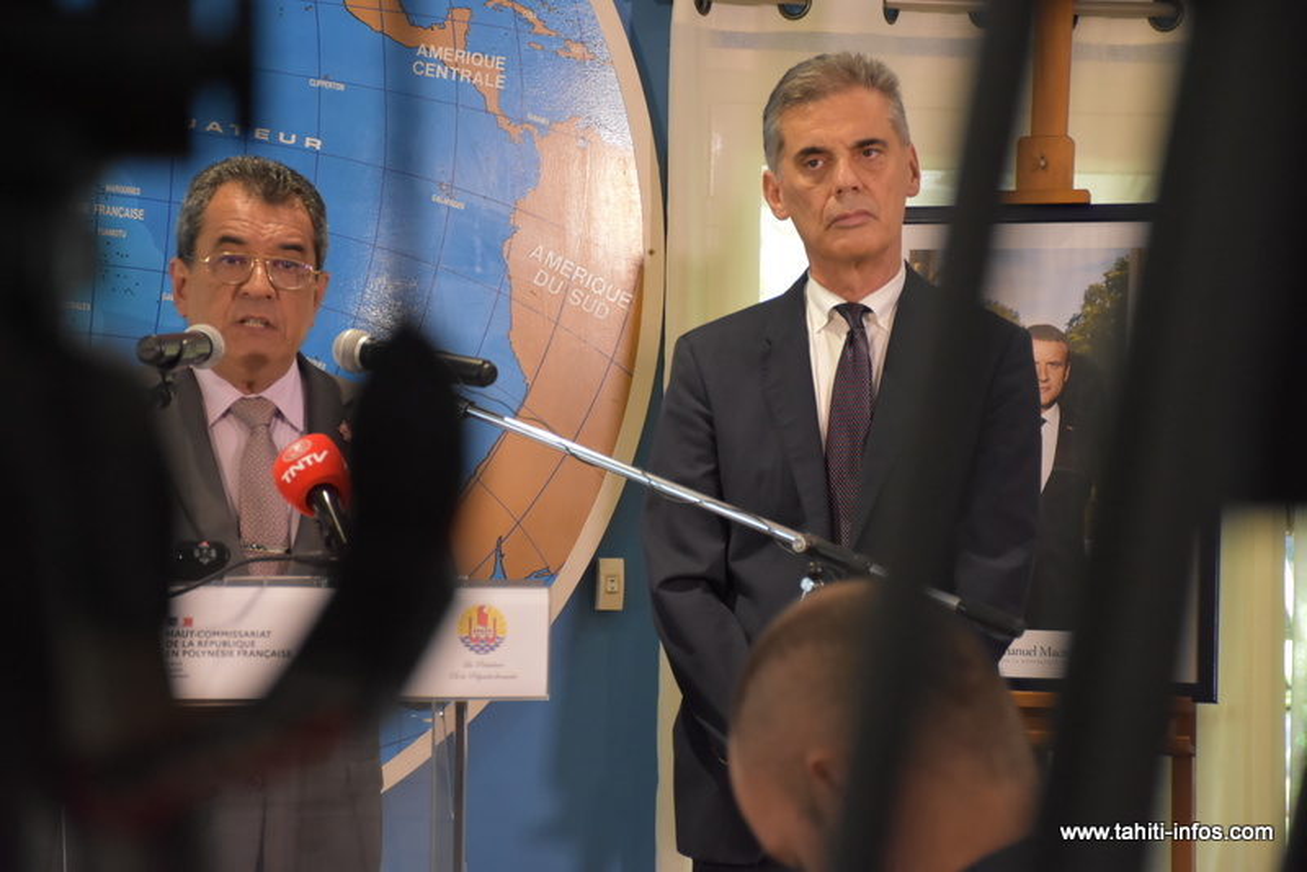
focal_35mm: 120
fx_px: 4358
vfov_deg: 11.4
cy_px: 436
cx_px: 654
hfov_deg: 17.1
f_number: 5.3
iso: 2500
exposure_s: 1/60
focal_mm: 80
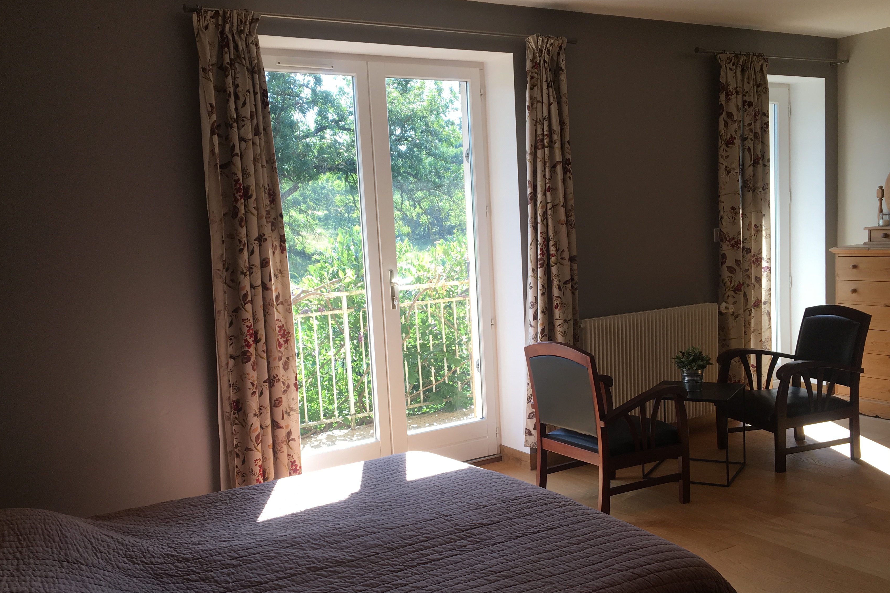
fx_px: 890
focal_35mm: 36
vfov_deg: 36.8
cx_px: 454
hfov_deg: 53.1
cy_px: 329
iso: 25
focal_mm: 4.15
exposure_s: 1/124
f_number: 2.2
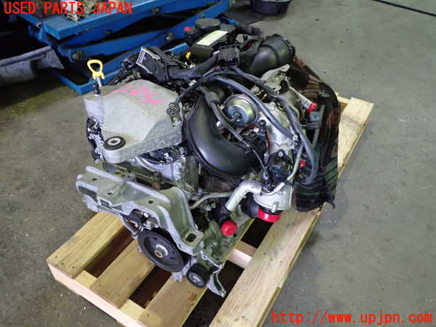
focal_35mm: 30
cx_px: 218
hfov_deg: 60.0
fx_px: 378
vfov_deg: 46.8
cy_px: 164
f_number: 2.3
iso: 800
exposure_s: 1/30
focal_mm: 5.4
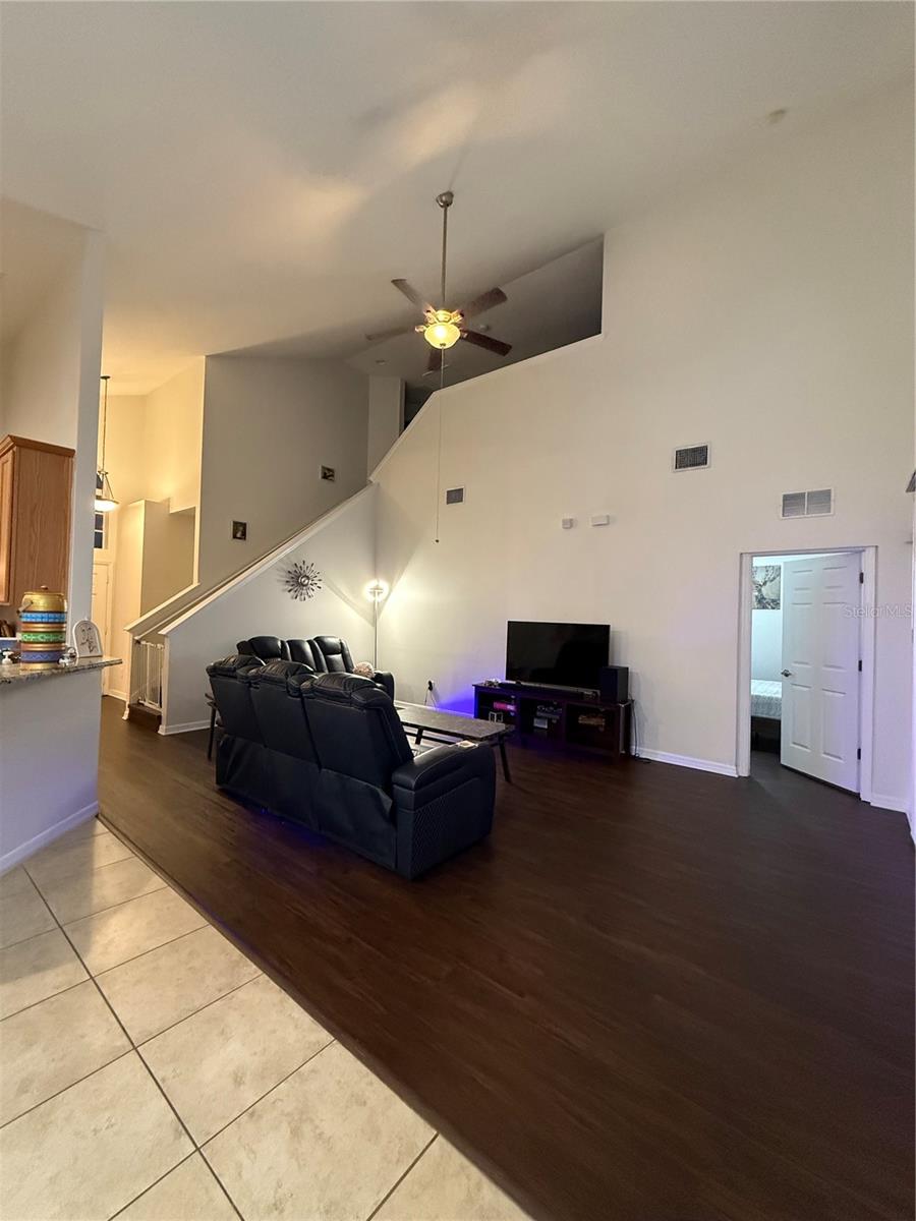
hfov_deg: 85.7
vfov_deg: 102.1
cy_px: 610
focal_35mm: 14
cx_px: 458
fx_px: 494
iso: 800
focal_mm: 2.22
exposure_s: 1/60
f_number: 2.2
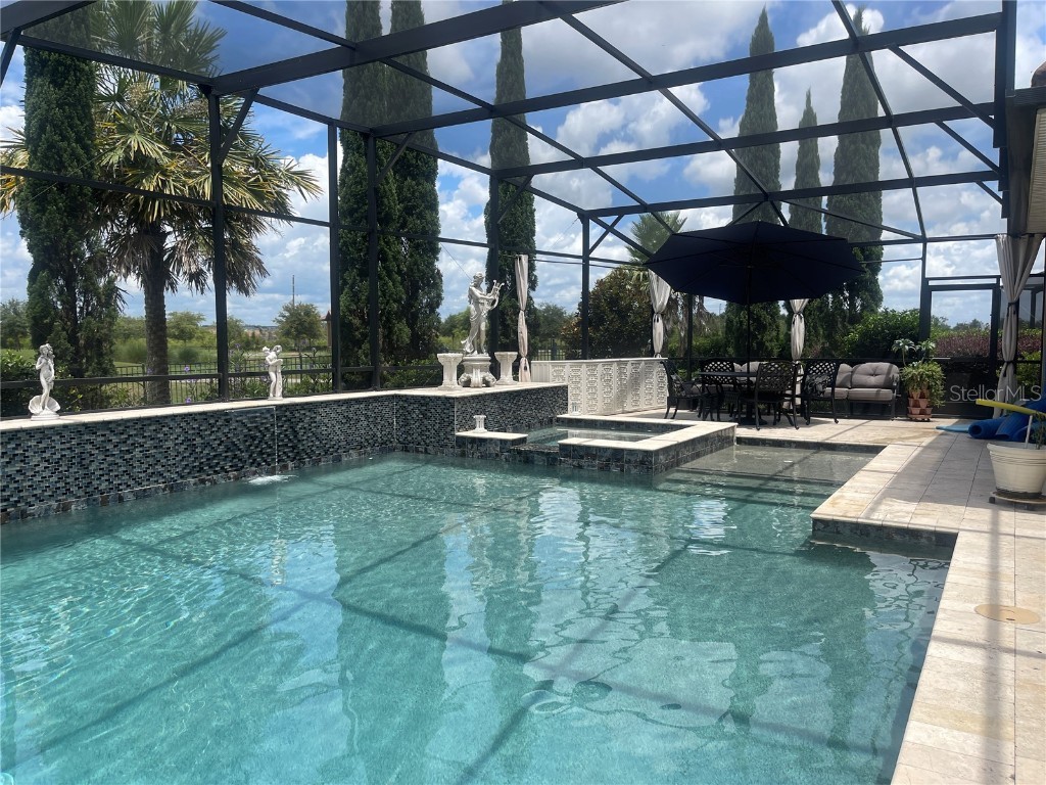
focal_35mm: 25
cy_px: 392
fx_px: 755
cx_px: 523
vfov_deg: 54.9
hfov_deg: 69.4
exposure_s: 1/2247
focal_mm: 5.1
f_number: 1.6
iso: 32
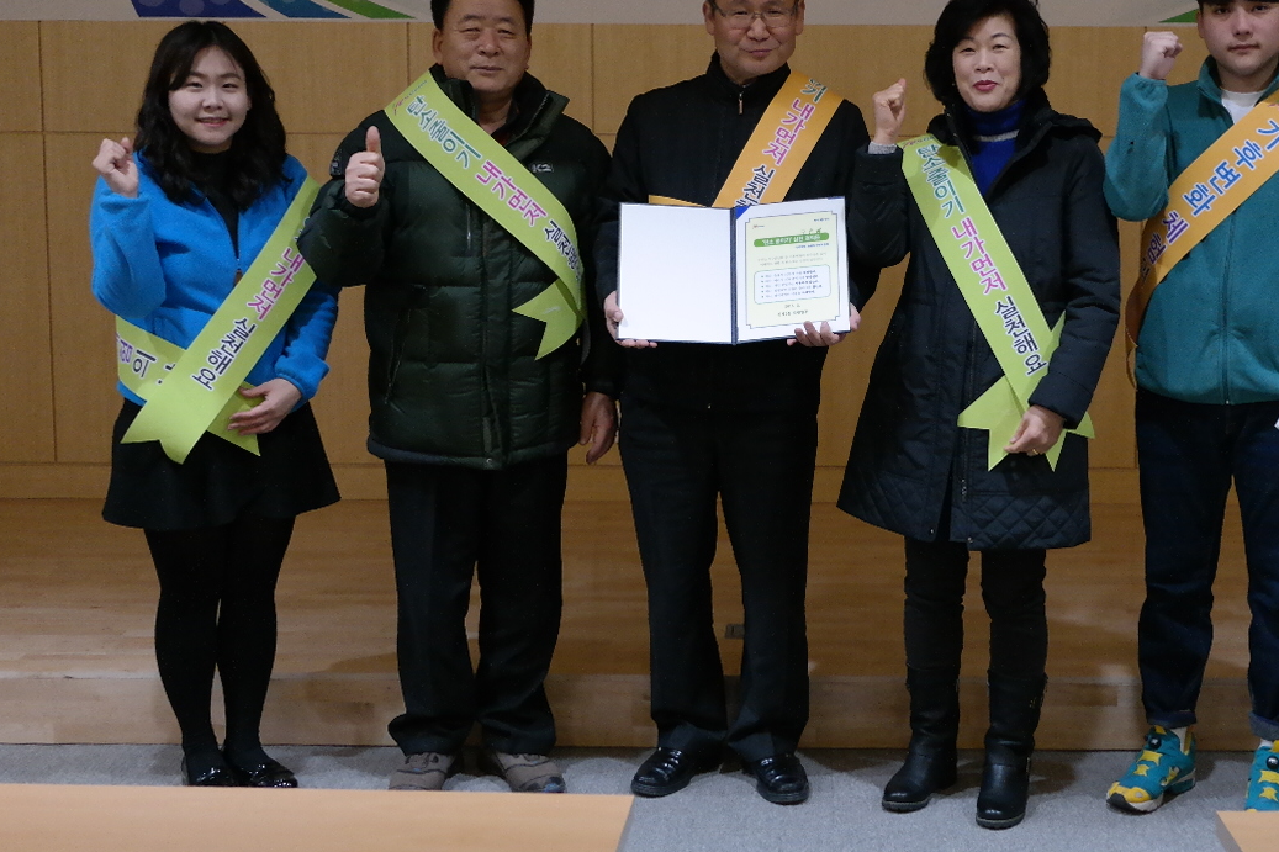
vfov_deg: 24.5
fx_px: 1954
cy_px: 314
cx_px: 815
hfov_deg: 36.0
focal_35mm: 55
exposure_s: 1/40
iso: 1600
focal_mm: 22
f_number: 3.5
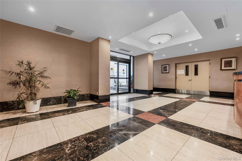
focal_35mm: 15
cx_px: 121
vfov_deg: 77.3
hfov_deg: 100.4
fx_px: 101
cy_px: 80
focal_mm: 15
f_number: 8
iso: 800
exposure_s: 1/13
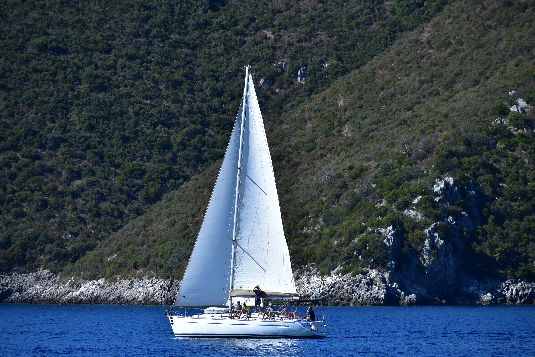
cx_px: 268
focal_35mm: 278
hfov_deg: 7.4
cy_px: 178
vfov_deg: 5.0
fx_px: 4124
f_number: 8
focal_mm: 185
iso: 200
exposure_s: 1/1000
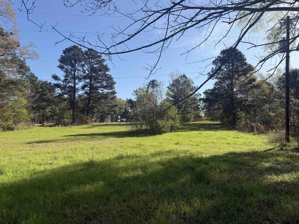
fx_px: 207
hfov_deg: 71.6
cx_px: 150
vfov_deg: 56.8
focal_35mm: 24
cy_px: 112
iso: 80
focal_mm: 6.76
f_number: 1.78
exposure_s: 1/3425
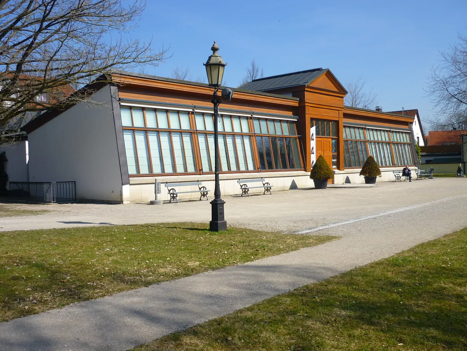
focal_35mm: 34
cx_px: 235
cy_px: 180
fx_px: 459
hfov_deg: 54.0
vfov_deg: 41.8
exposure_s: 1/160
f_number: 8
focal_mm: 5.5
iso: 80
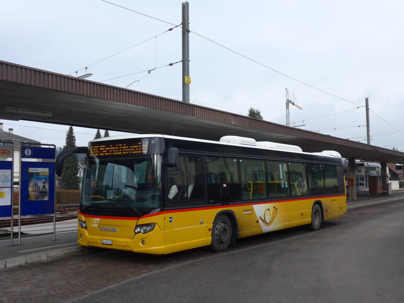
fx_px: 455
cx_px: 202
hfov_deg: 47.9
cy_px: 152
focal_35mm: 39
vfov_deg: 36.8
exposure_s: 1/500
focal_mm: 8
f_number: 2.8
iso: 80
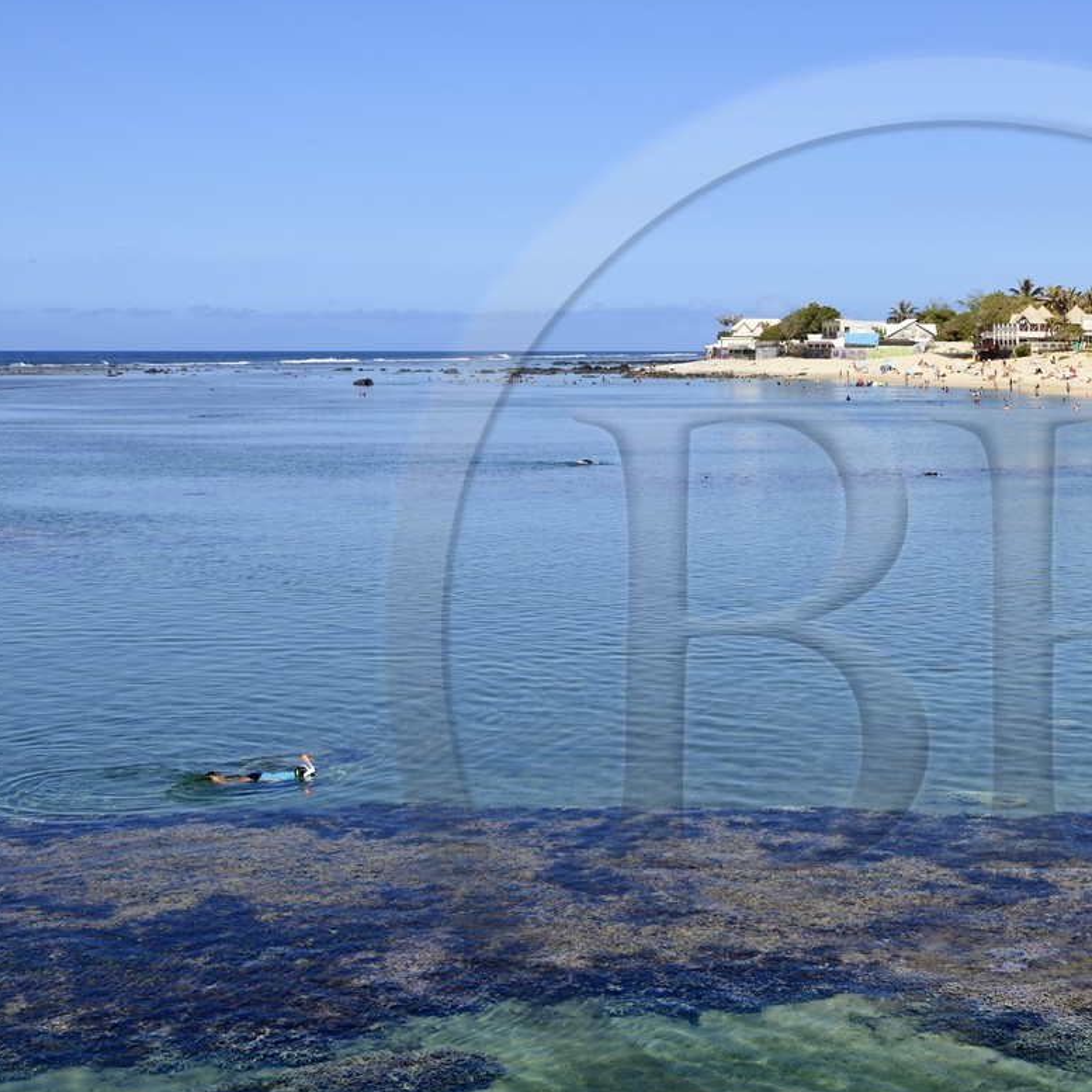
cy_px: 640
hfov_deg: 29.4
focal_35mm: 56
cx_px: 958
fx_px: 1999
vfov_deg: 30.5
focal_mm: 32
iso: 200
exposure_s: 1/250
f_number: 14
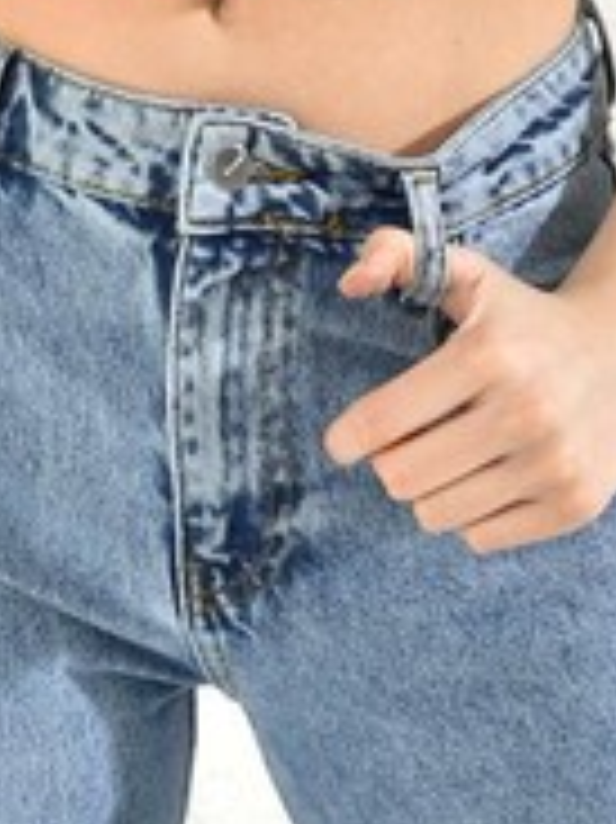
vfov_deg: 13.4
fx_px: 3278
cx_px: 171
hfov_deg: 10.7
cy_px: -464
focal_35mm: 138
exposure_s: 1/160
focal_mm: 35
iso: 100
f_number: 7.1
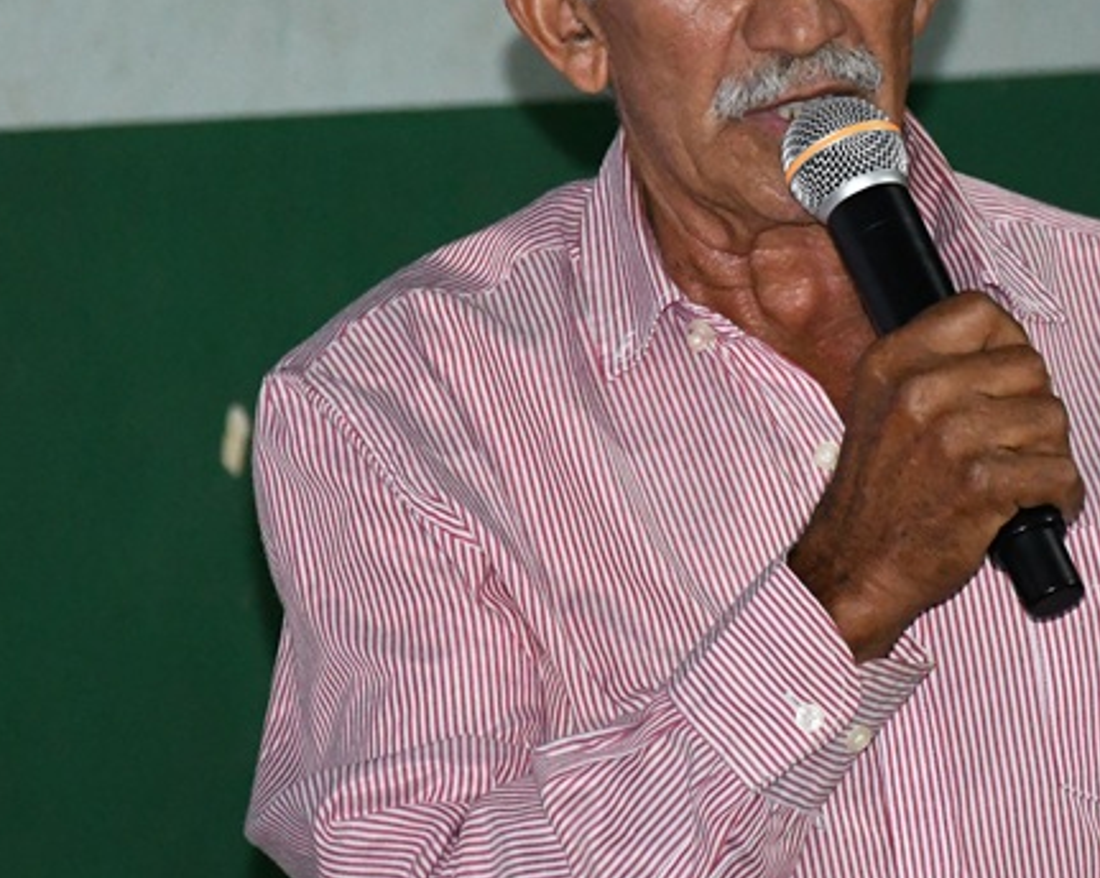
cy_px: 205
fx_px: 12197
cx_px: 817
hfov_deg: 5.2
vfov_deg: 4.1
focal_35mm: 375
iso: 6400
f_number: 5.6
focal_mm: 112
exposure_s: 1/160
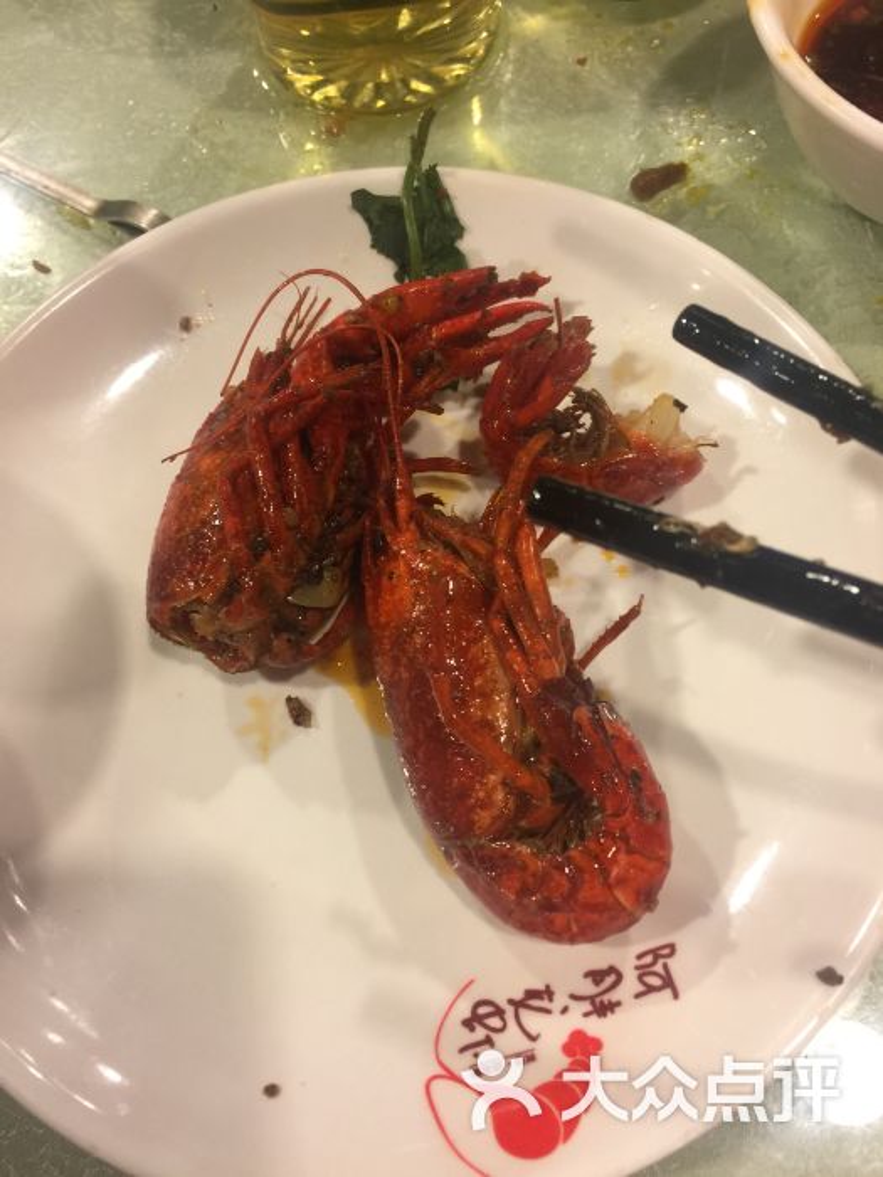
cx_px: 442
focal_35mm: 29
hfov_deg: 48.2
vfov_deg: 61.7
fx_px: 986
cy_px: 588
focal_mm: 4.15
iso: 64
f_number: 2.2
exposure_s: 1/17
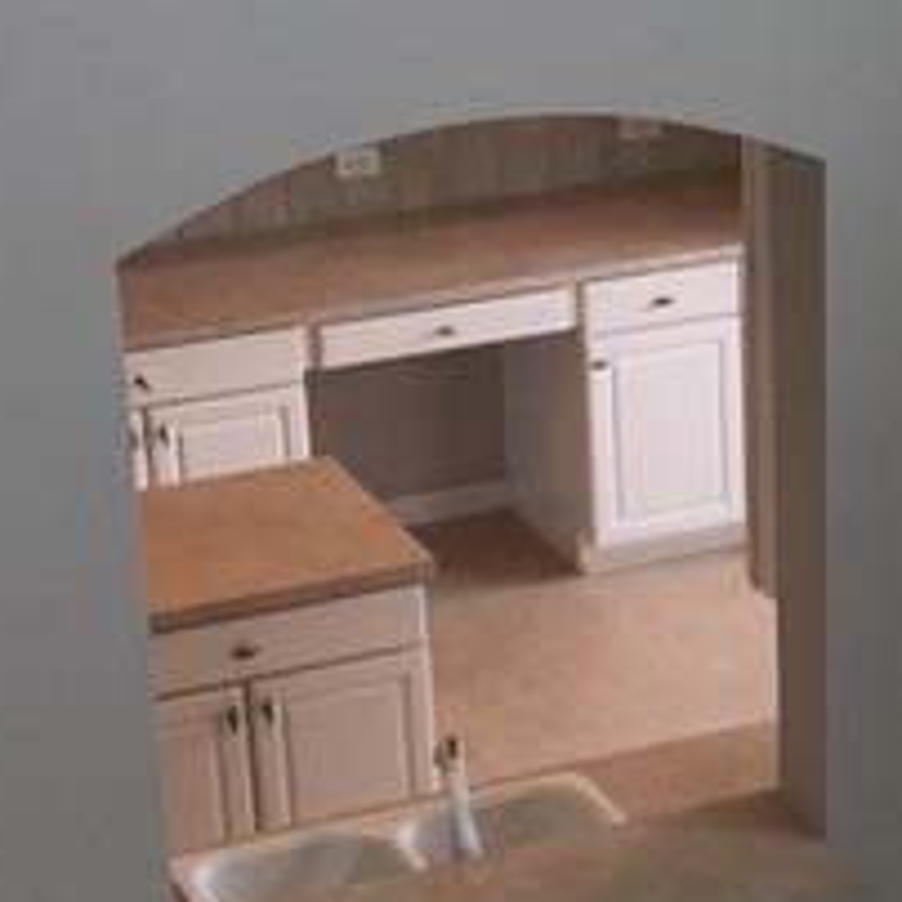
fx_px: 3832
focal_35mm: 130
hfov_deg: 12.9
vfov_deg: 13.3
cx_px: 1219
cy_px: 777
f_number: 2.2
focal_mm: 4.15
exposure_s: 1/60
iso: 32
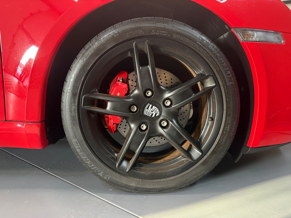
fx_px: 202
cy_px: 109
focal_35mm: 24
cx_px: 146
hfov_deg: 71.6
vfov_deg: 56.8
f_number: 1.78
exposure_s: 1/33
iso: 800
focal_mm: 6.76
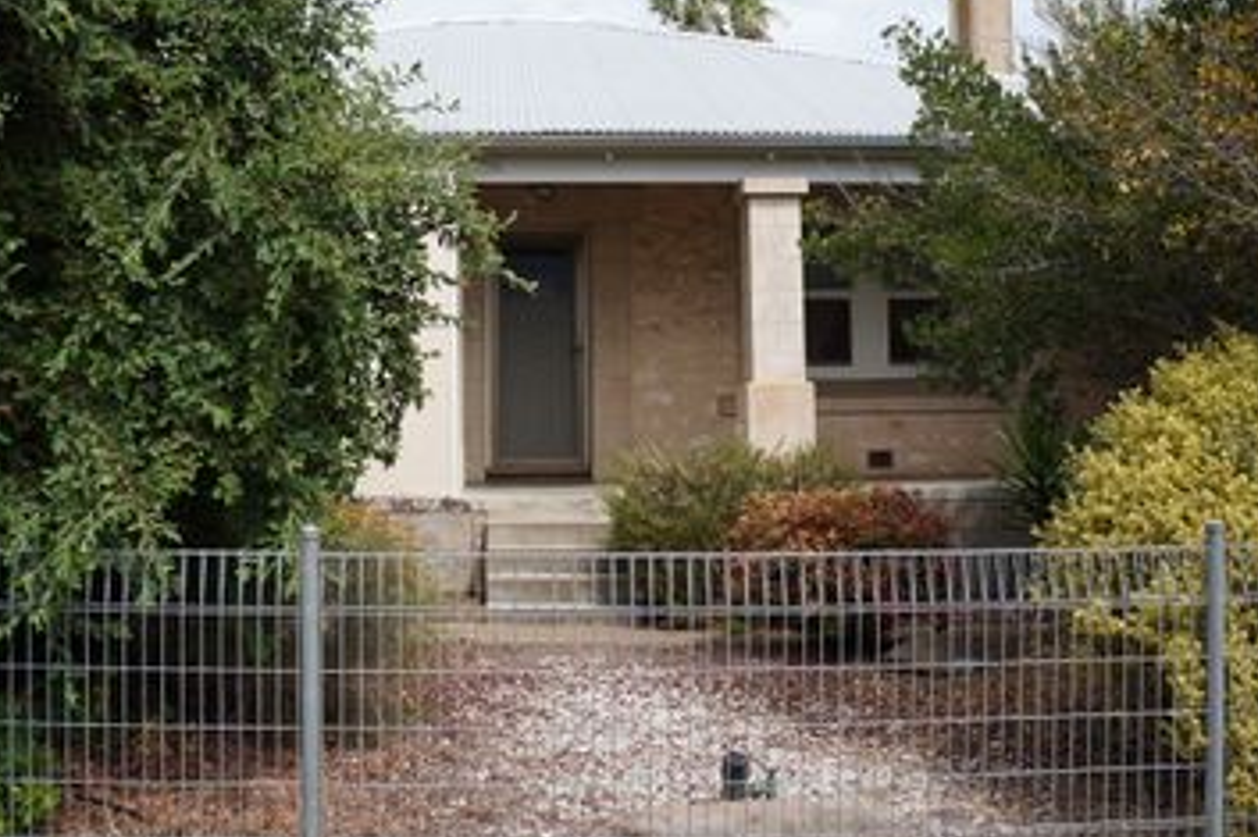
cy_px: 394
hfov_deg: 53.0
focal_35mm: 36
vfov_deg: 36.8
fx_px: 1257
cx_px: 556
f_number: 7.1
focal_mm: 18
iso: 100
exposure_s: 1/320
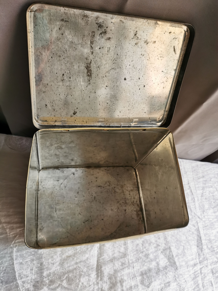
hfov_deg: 51.4
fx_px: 227
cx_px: 109
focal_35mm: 27
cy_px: 146
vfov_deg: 65.3
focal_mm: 5.58
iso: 160
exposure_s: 1/100
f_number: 1.8
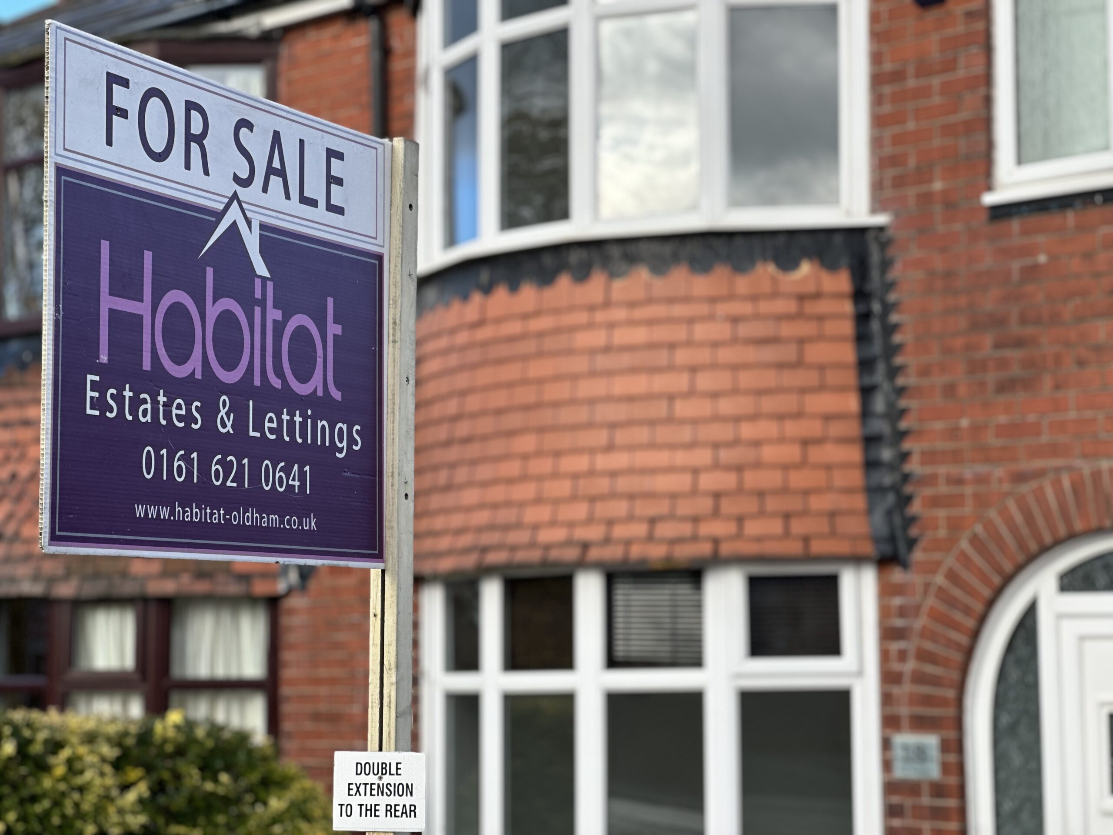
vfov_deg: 19.1
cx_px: 556
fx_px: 2476
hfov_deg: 25.3
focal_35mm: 77
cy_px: 418
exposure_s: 1/177
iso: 32
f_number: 2.8
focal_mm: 9
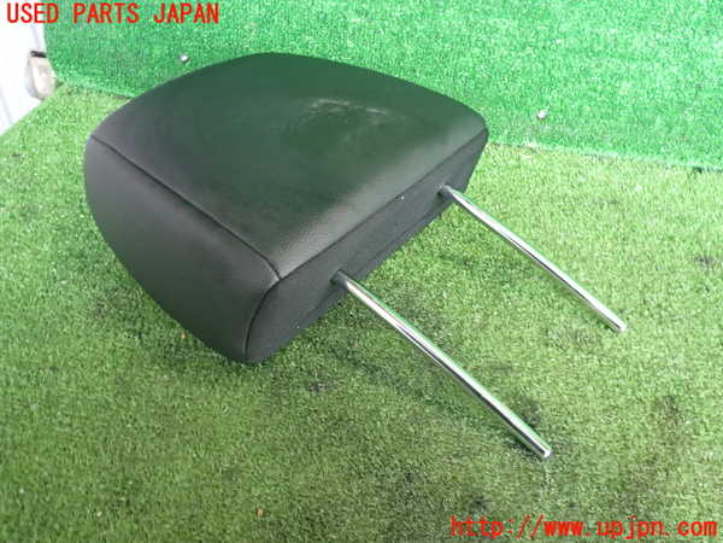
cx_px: 362
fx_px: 627
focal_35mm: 30
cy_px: 272
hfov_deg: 60.0
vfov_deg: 46.8
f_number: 2.3
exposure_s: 1/30
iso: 400
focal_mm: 5.4
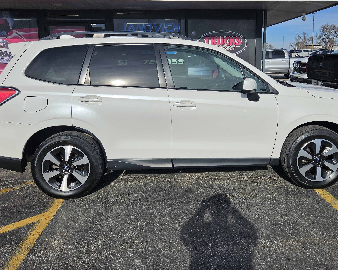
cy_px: 95
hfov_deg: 57.1
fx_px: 310
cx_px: 186
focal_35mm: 31
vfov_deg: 46.5
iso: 25
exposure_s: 1/4131
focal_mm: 5.4
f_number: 1.8
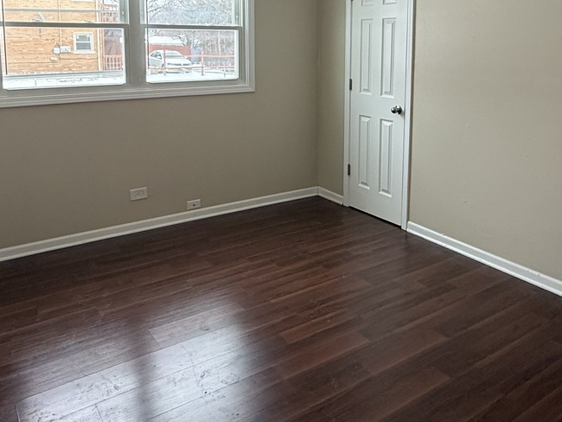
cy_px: 106
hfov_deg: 58.3
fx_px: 503
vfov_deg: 44.0
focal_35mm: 31
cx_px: 296
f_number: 2.2
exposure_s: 1/120
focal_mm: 2.22
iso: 100
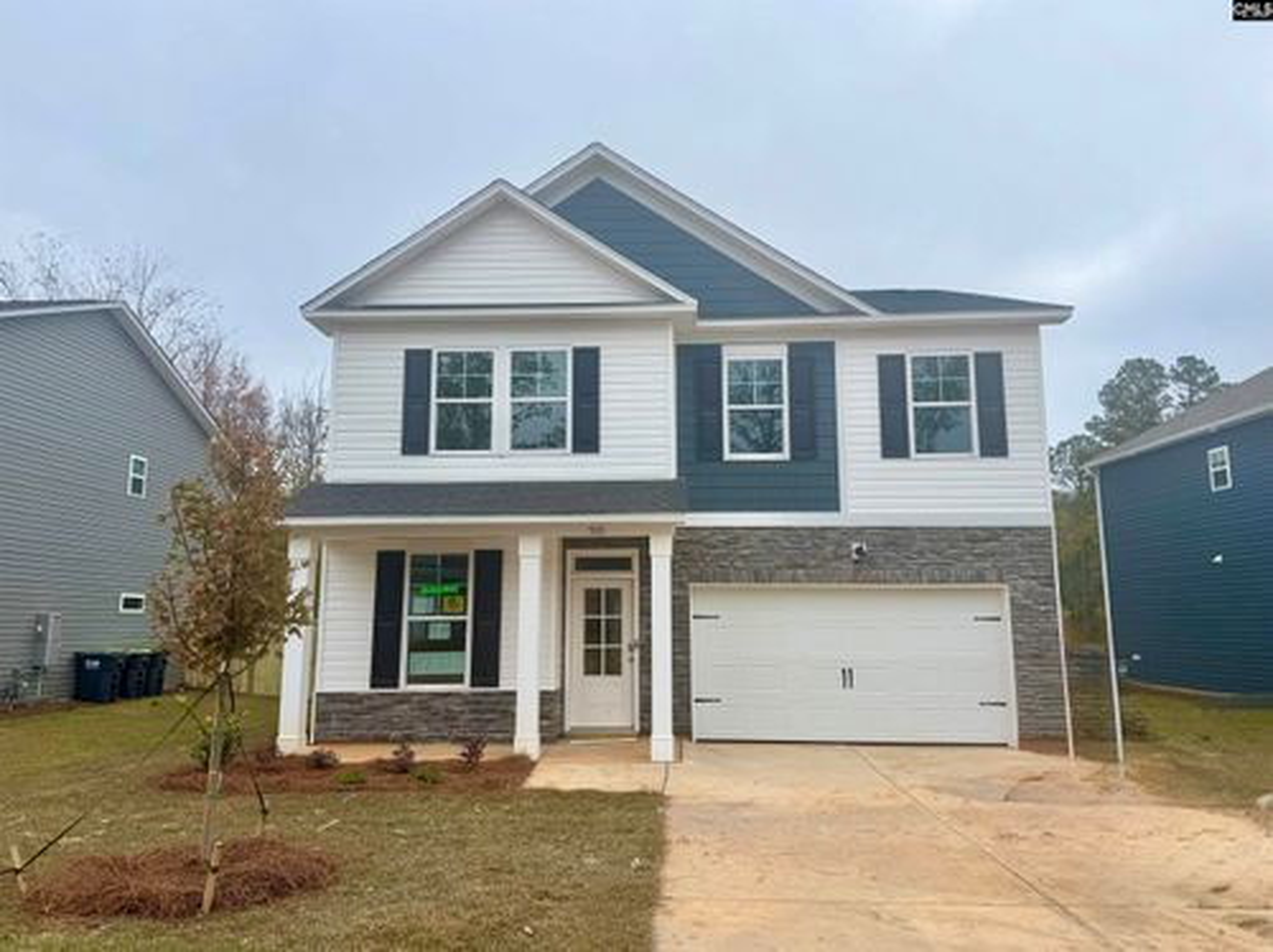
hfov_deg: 71.6
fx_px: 882
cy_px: 476
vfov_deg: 56.7
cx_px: 636
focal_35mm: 24
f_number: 1.78
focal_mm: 6.76
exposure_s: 1/3597
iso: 80
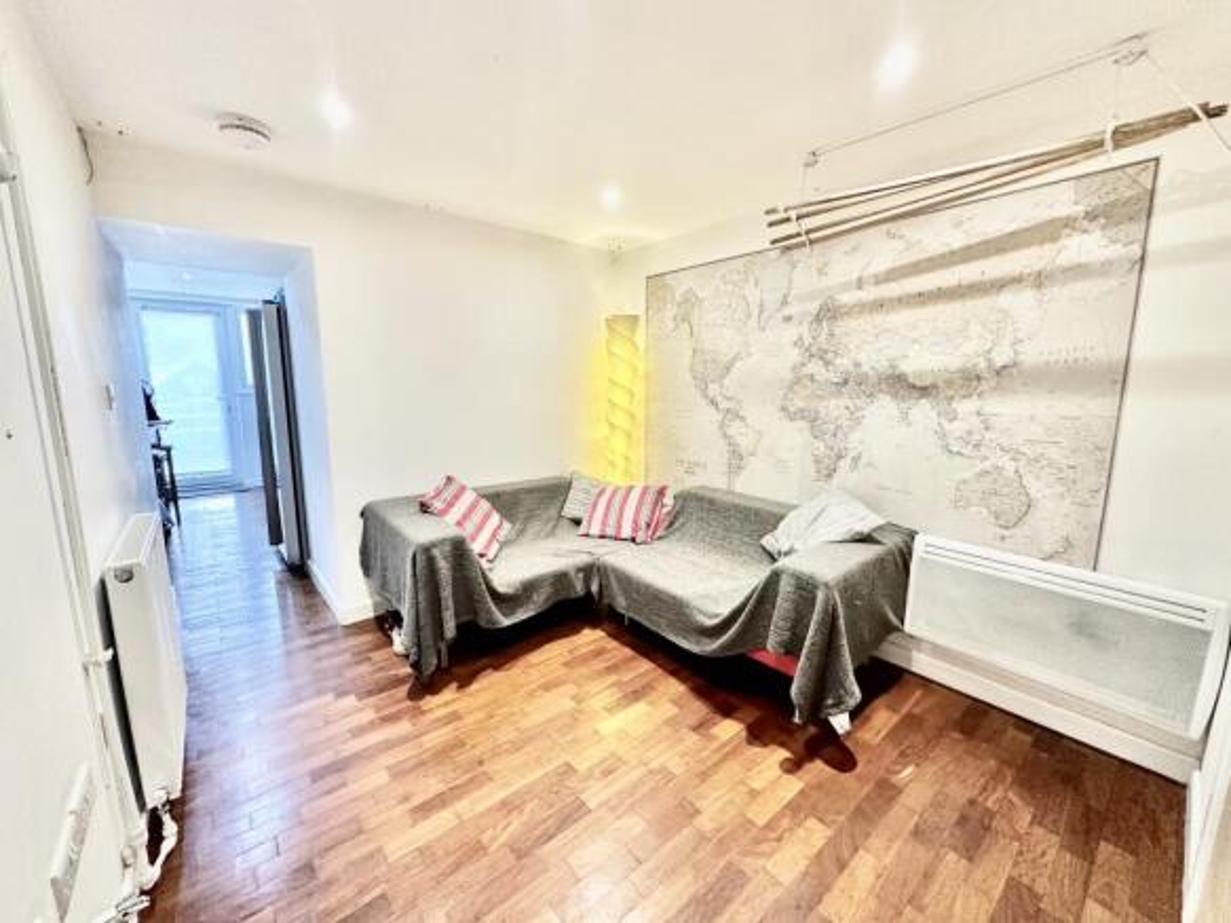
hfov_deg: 102.1
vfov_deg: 85.7
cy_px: 462
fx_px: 498
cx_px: 616
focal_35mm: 14
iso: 250
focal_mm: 2.22
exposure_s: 1/50
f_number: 2.2
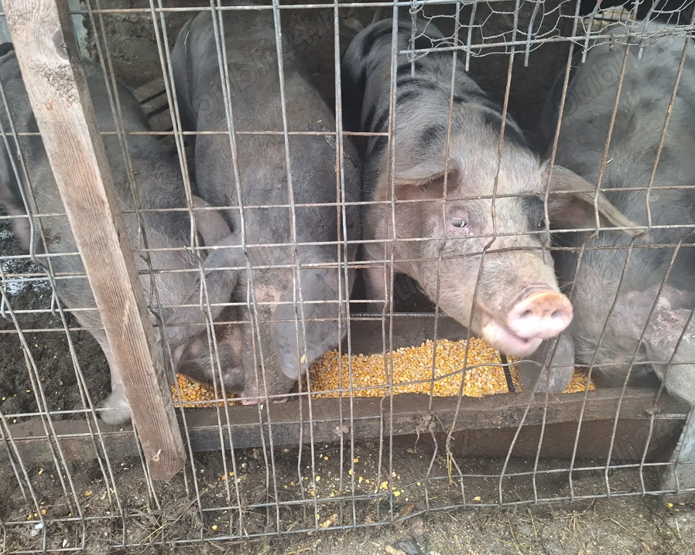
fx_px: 514
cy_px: 267
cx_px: 363
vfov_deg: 56.8
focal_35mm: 25
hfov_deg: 68.1
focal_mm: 5.54
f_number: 1.8
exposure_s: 1/50
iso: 125
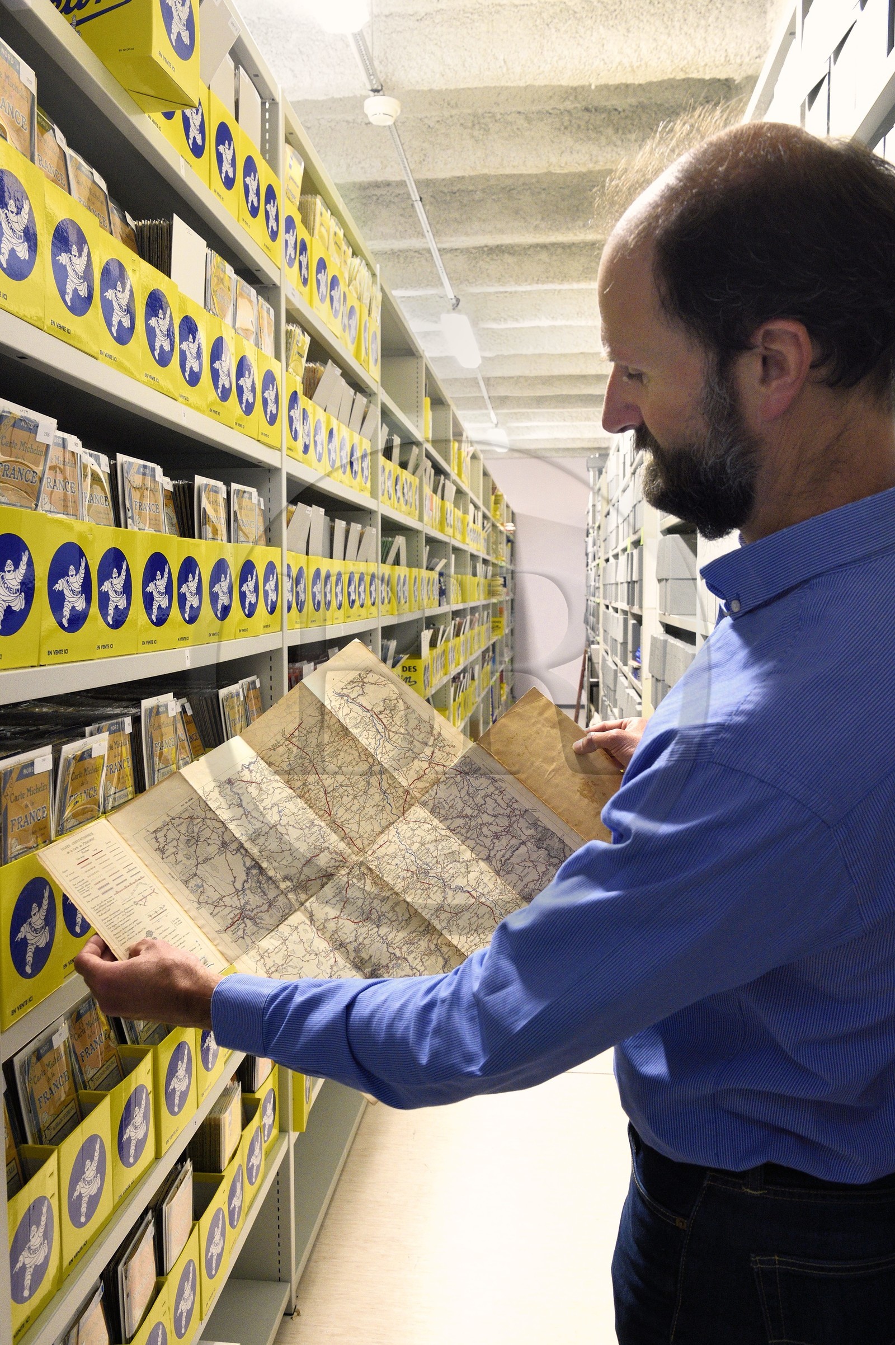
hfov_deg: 43.6
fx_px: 1120
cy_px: 672
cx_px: 448
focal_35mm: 30
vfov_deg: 62.0
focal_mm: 30
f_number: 10
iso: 3200
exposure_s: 1/15
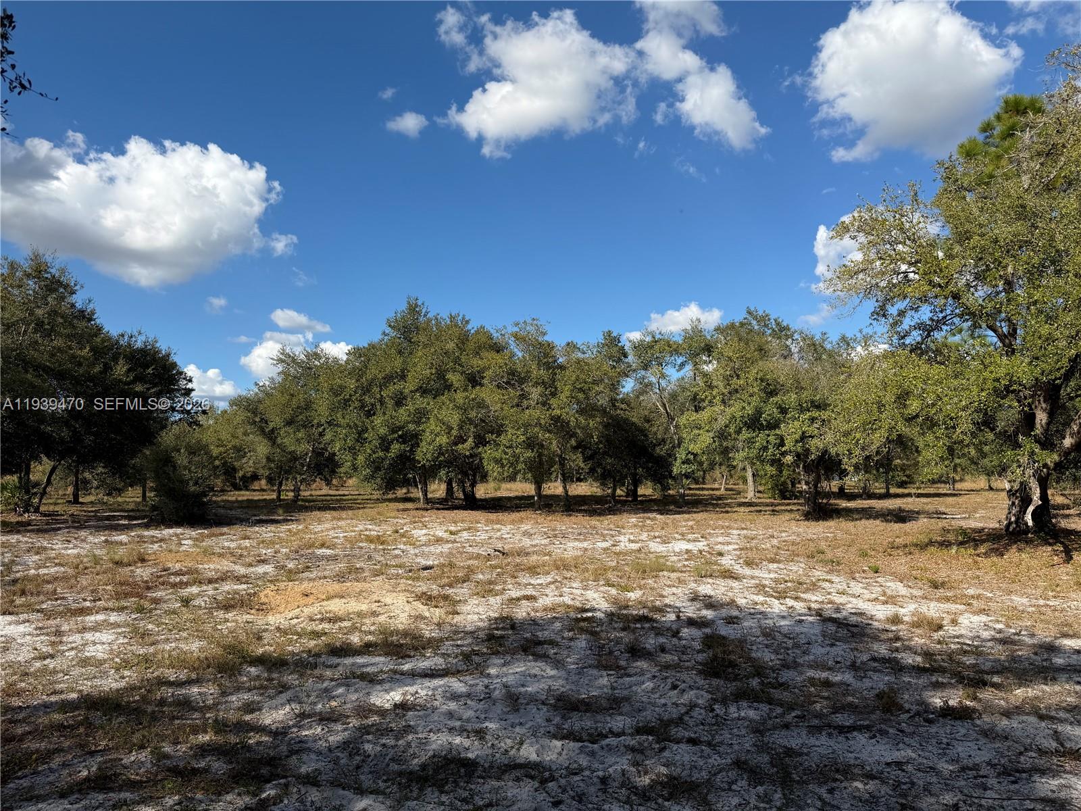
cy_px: 406
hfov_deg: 71.6
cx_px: 540
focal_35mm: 24
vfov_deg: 56.8
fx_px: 749
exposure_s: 1/4405
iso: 80
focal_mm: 6.76
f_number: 1.78
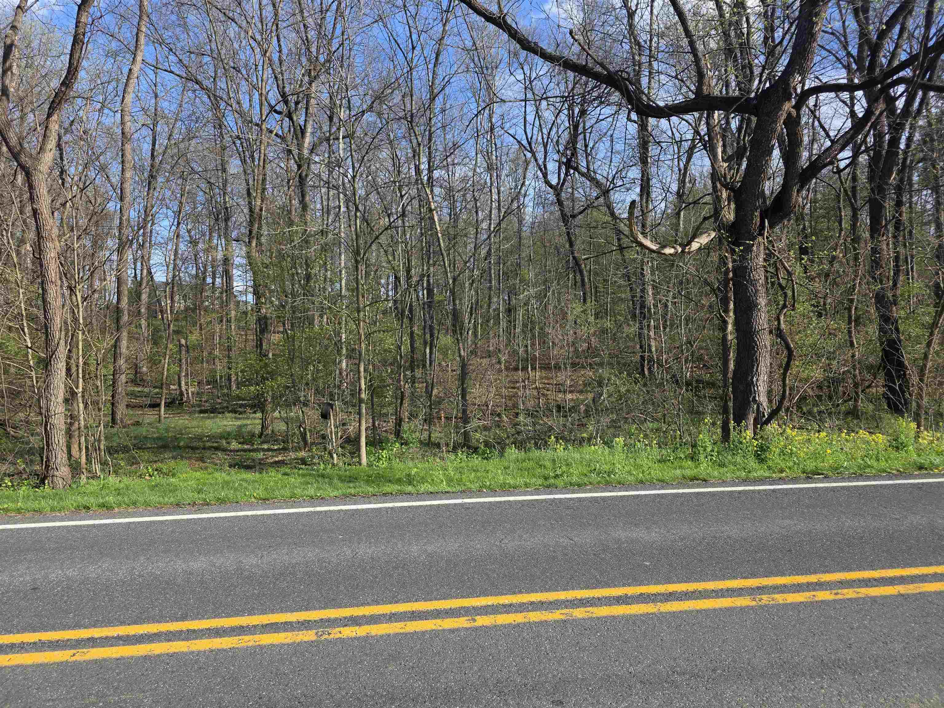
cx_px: 472
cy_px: 354
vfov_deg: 58.9
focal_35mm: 23
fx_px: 627
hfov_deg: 73.9
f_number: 1.7
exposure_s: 1/2913
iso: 80
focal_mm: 6.3
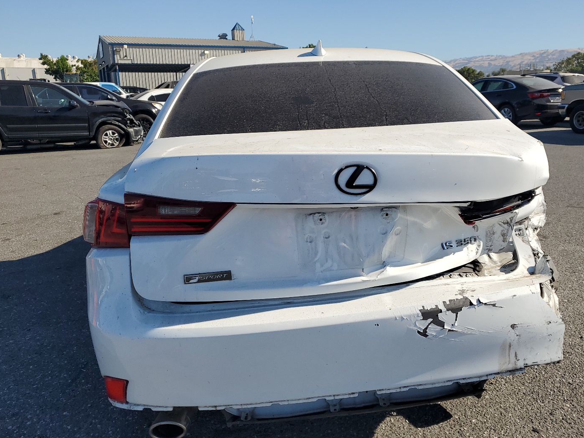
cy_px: 239
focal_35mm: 30
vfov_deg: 46.7
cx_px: 334
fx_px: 506
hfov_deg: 59.7
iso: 50
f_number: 1.5
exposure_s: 1/5000
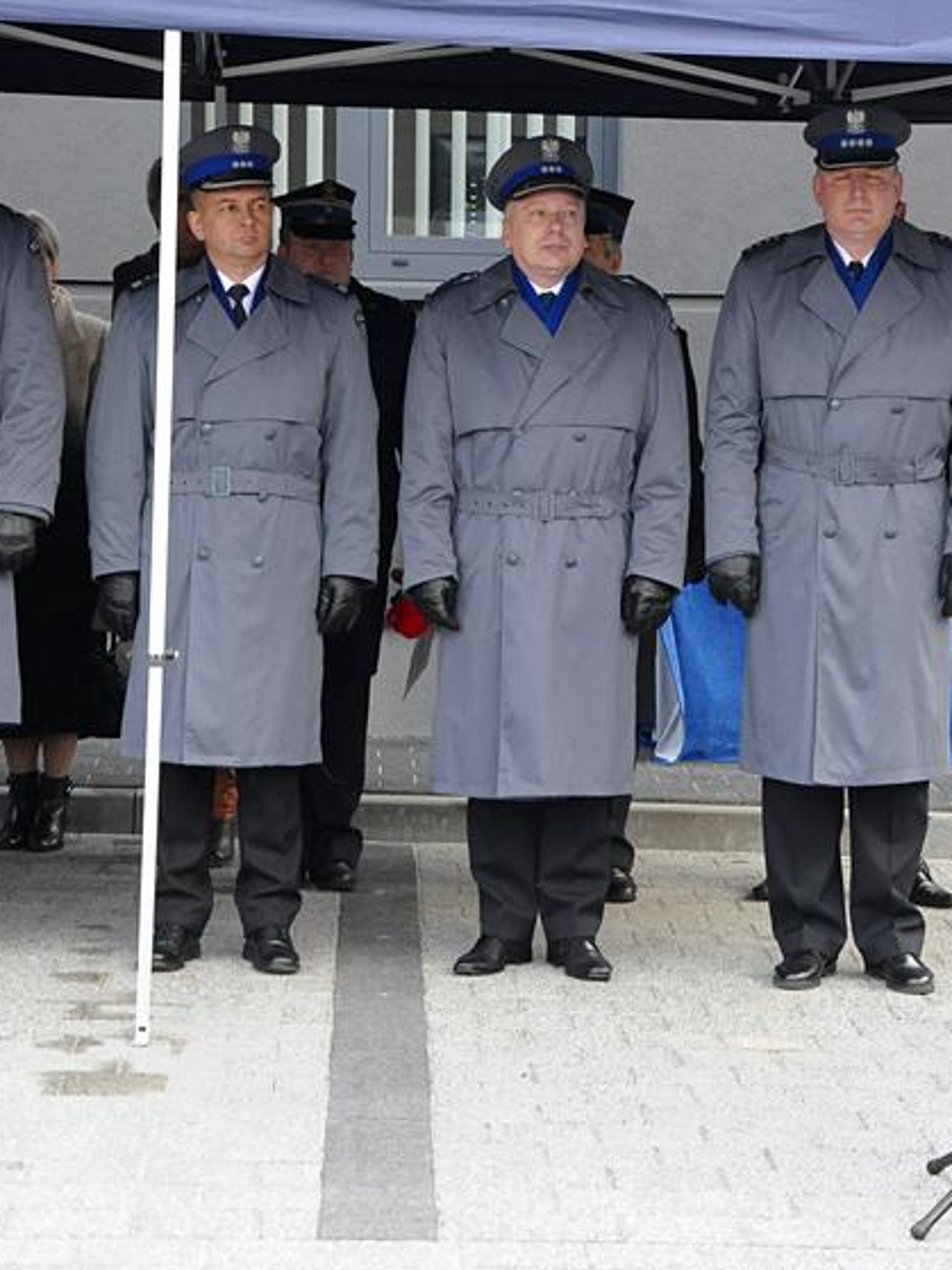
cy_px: 635
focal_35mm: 114
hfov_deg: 13.0
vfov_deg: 17.3
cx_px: 588
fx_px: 4182
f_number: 8
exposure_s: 1/100
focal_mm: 52
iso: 1600
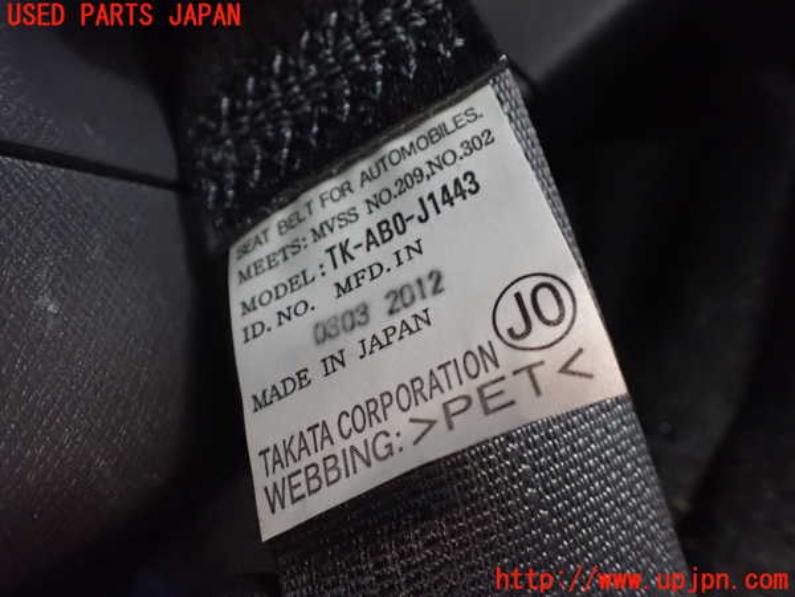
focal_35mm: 30
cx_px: 398
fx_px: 689
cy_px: 298
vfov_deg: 46.8
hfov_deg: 60.0
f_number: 2.3
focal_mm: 5.4
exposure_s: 1/30
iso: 1600
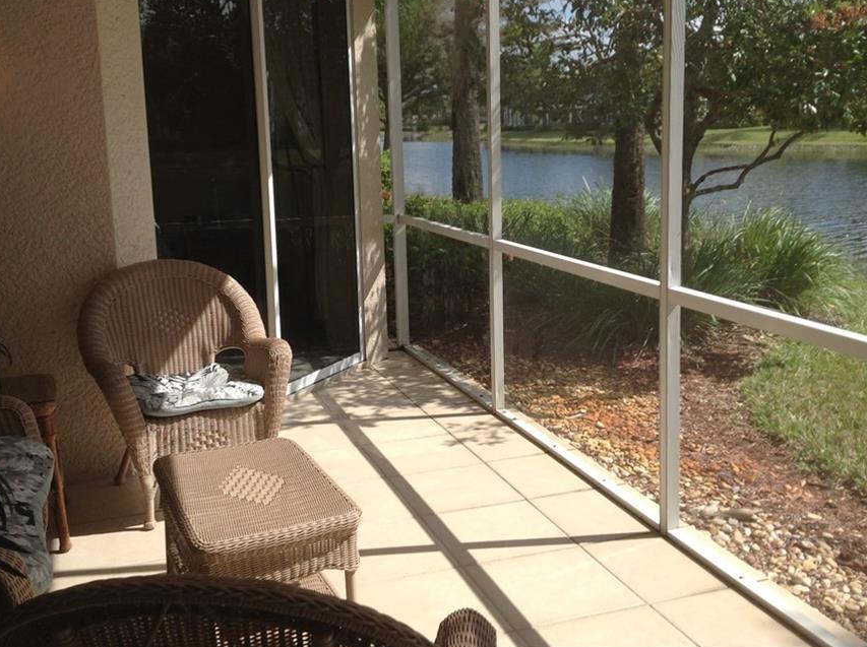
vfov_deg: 34.2
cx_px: 428
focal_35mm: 42
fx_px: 1050
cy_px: 262
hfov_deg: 44.9
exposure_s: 1/975
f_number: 2.4
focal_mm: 4.28
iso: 50
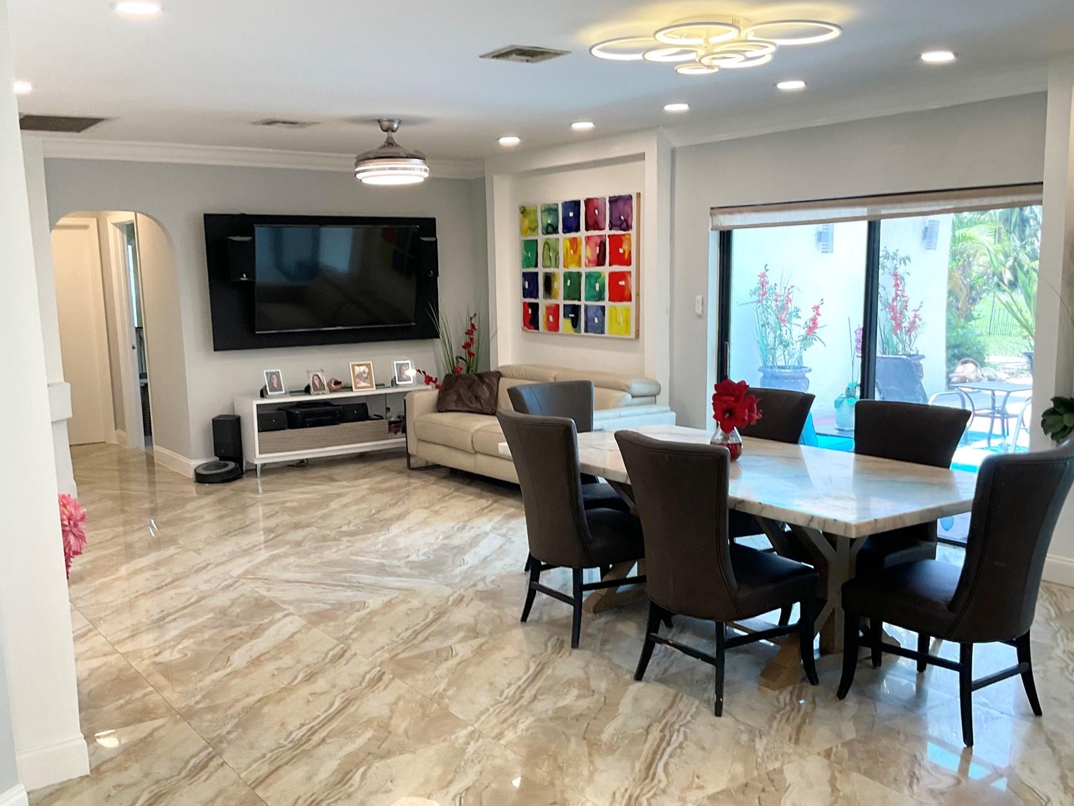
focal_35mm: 35
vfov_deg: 40.6
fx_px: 1086
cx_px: 520
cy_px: 447
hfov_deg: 52.6
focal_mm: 3
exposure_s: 1/60
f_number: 1.8
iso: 40
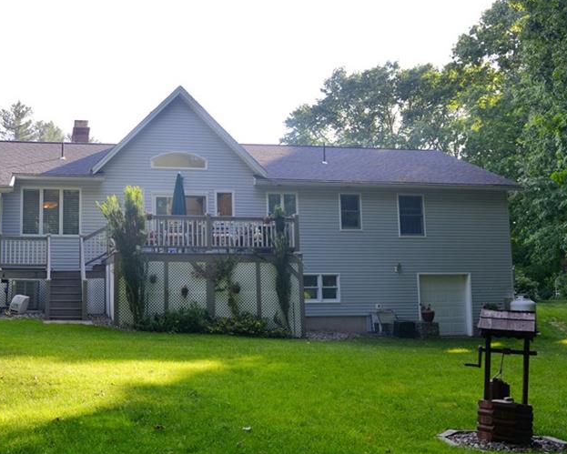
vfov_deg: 40.2
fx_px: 621
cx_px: 137
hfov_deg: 47.1
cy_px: 220
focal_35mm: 37
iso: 320
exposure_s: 1/640
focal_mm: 24
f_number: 4.5
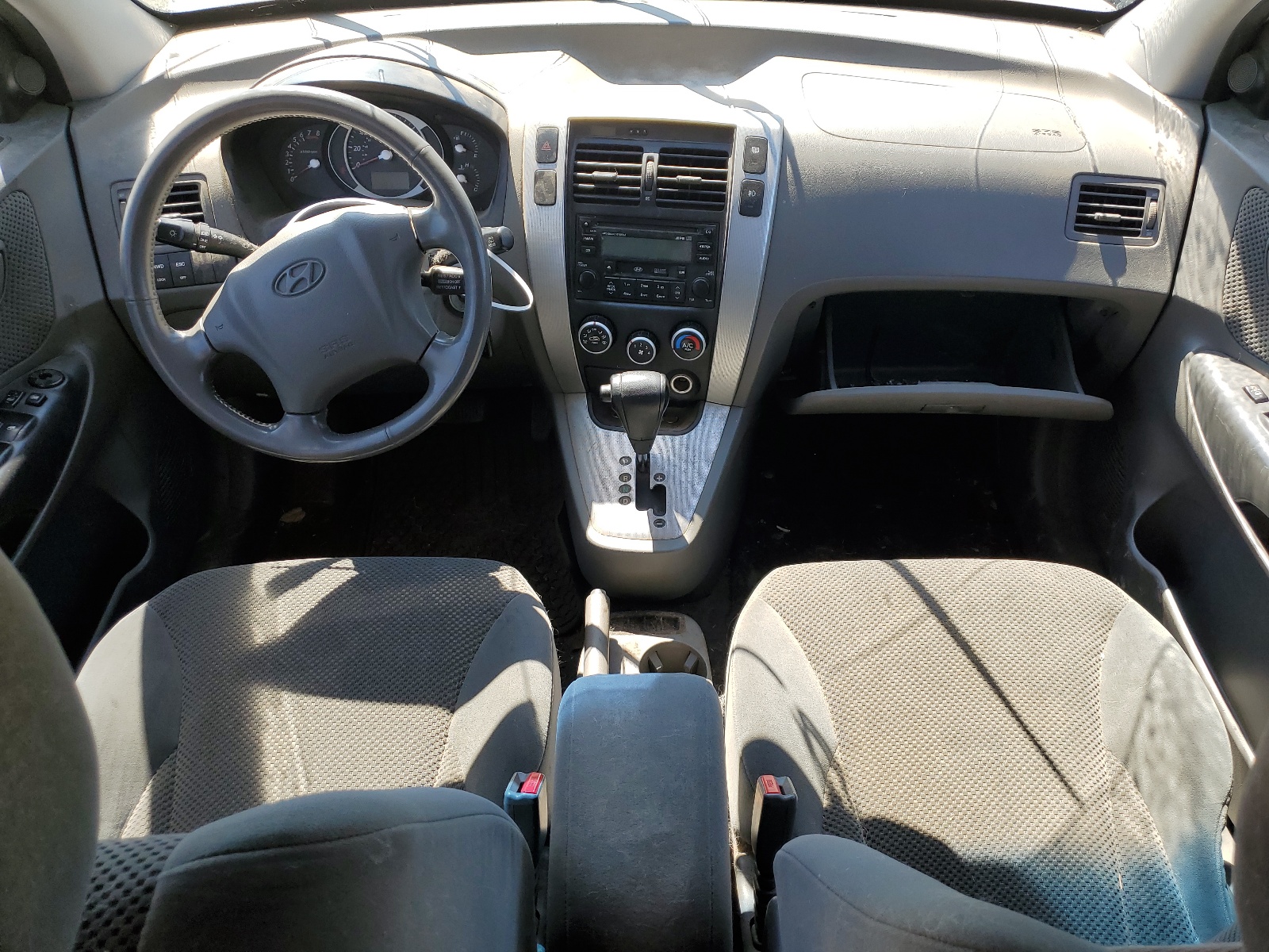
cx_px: 634
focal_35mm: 26
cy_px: 476
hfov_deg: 67.3
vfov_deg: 53.1
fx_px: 953
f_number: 1.5
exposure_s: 1/556
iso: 50
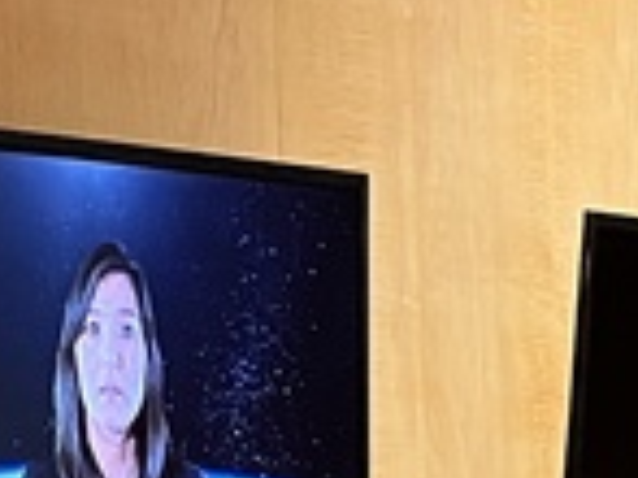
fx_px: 3333
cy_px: 1495
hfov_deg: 10.9
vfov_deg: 7.2
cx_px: 556
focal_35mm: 181
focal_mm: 5.1
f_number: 1.6
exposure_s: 1/60
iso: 200
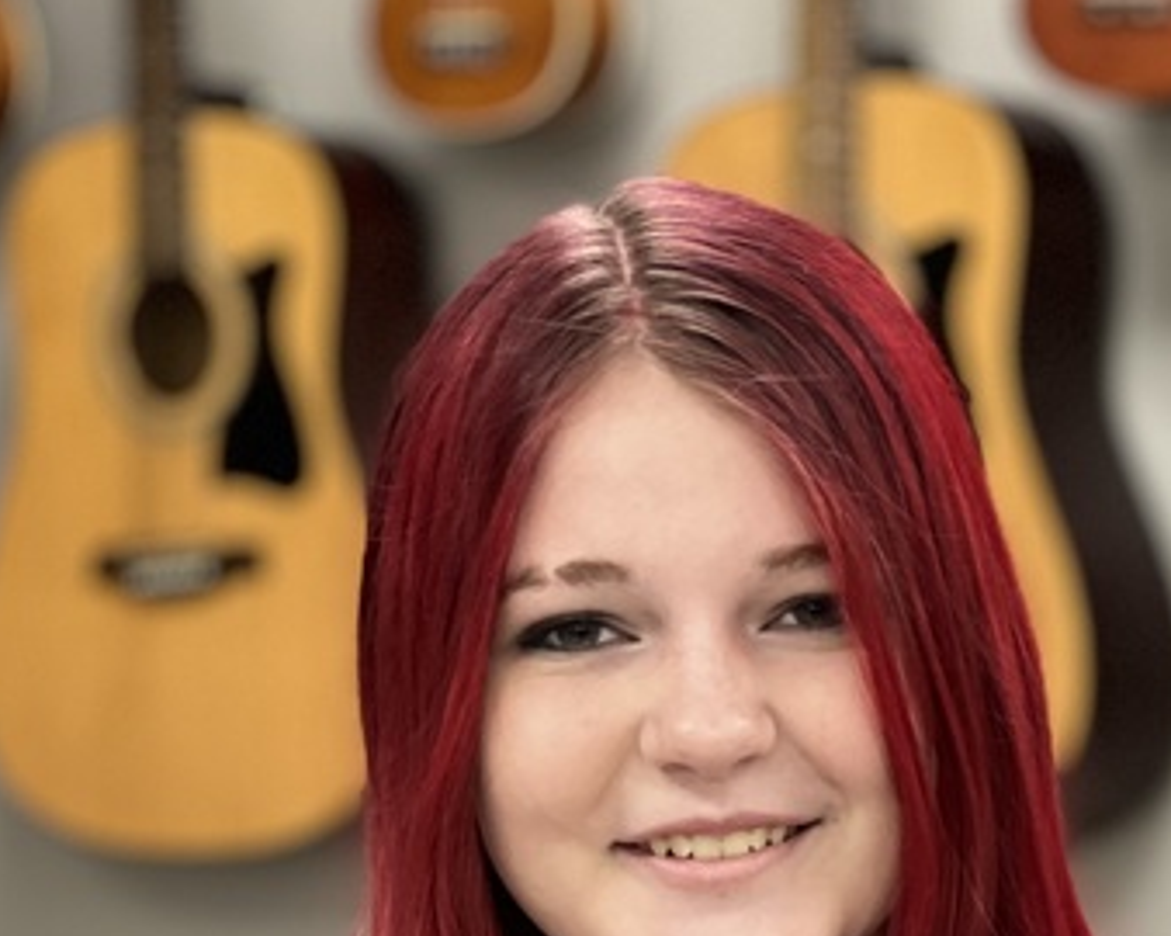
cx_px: 863
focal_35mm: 178
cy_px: 1179
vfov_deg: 8.6
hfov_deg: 10.8
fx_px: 6165
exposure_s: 1/40
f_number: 2.8
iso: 200
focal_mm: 9
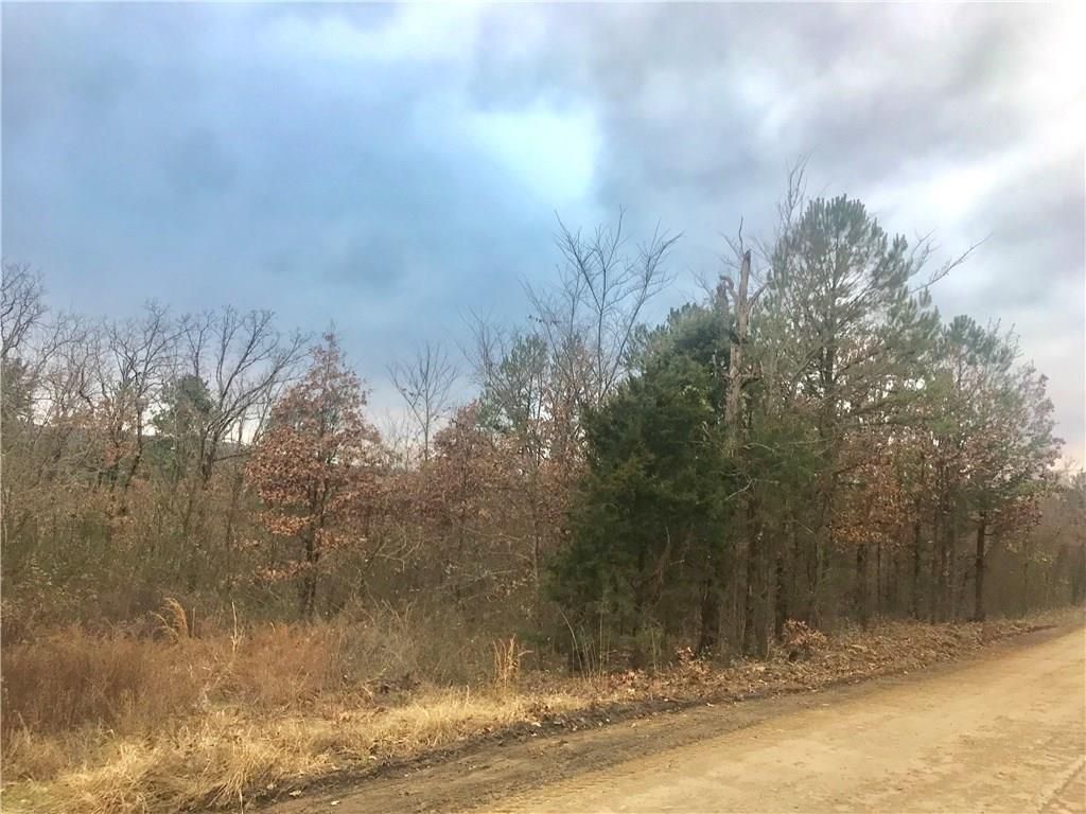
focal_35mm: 28
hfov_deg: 63.4
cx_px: 543
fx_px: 878
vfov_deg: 49.7
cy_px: 407
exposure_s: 1/120
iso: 40
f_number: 1.8
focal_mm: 3.99
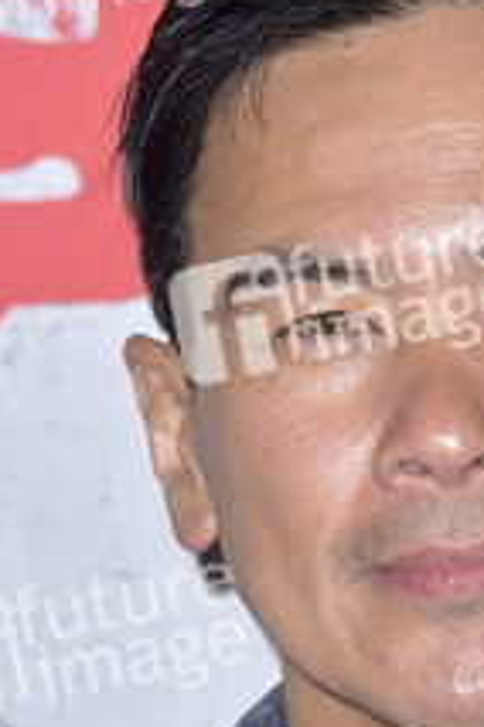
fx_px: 7199
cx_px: 445
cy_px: 474
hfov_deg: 3.8
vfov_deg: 5.8
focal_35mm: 357
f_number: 7.1
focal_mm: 190
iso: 320
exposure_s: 1/250
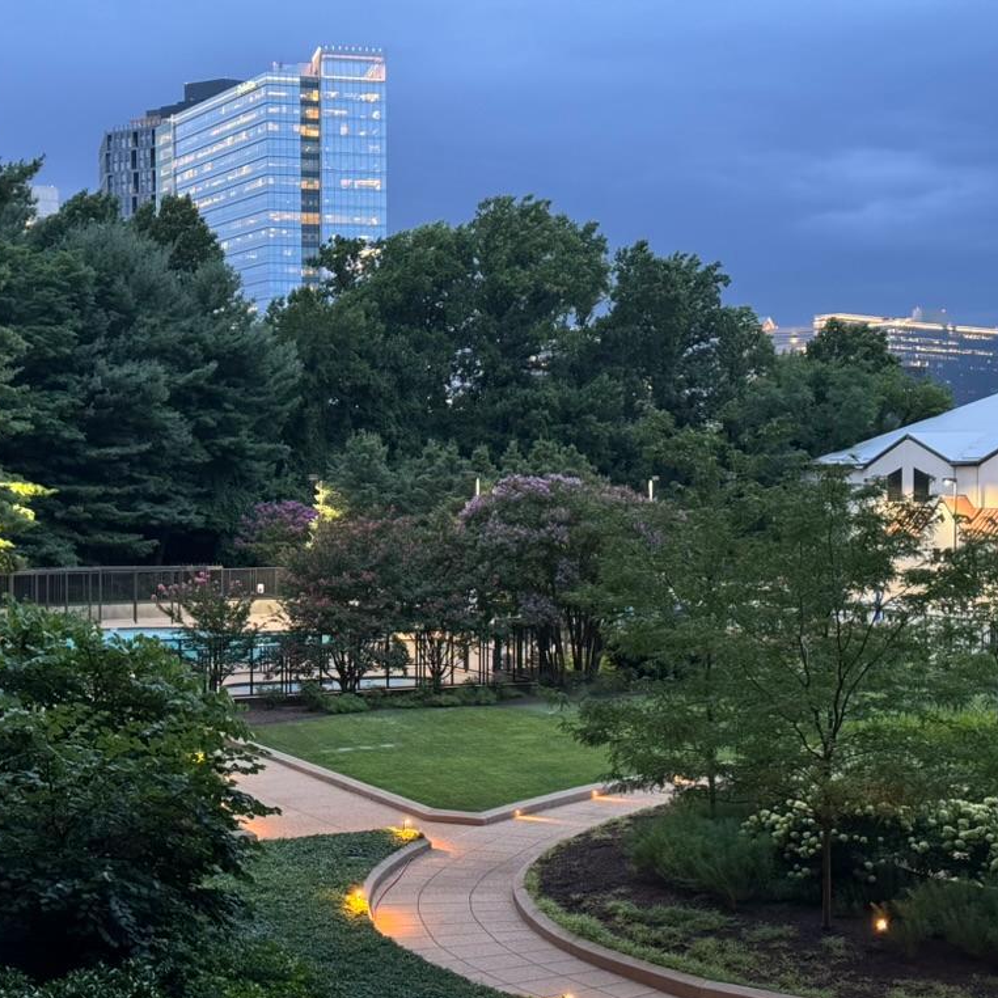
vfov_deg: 30.0
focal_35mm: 57
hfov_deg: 30.0
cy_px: 502
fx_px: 1859
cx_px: 486
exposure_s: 1/20
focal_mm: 6.76
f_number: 1.78
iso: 640
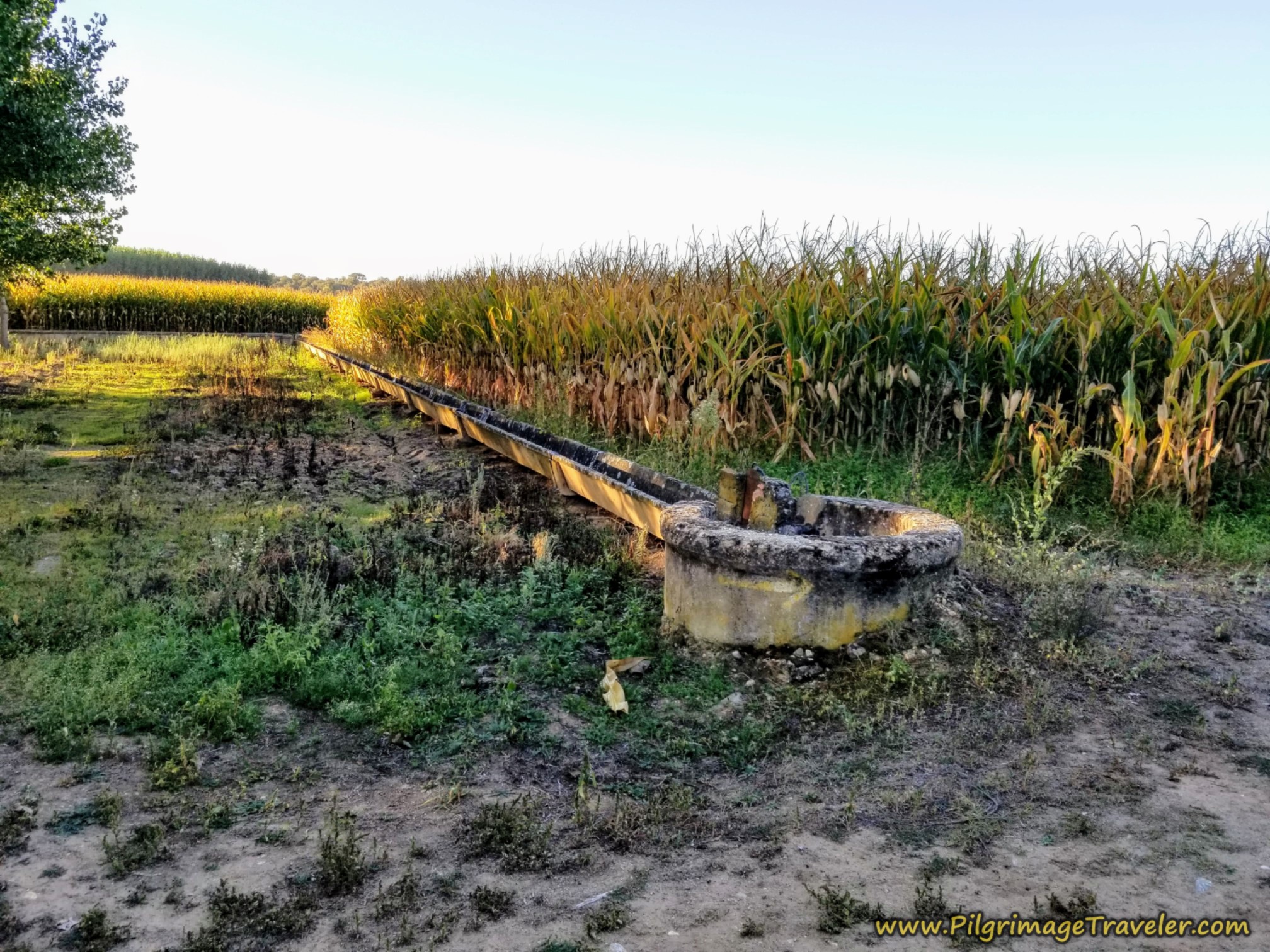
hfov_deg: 67.3
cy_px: 476
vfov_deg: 53.1
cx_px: 635
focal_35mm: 26
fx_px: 954
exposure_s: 1/494
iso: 50
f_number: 1.7
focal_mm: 4.3
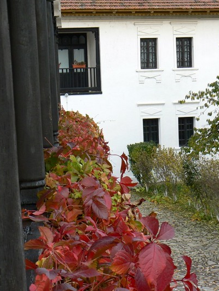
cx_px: 118
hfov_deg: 18.2
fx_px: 683
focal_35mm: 81
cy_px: 159
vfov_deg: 24.1
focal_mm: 12
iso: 100
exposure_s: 1/160
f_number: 5
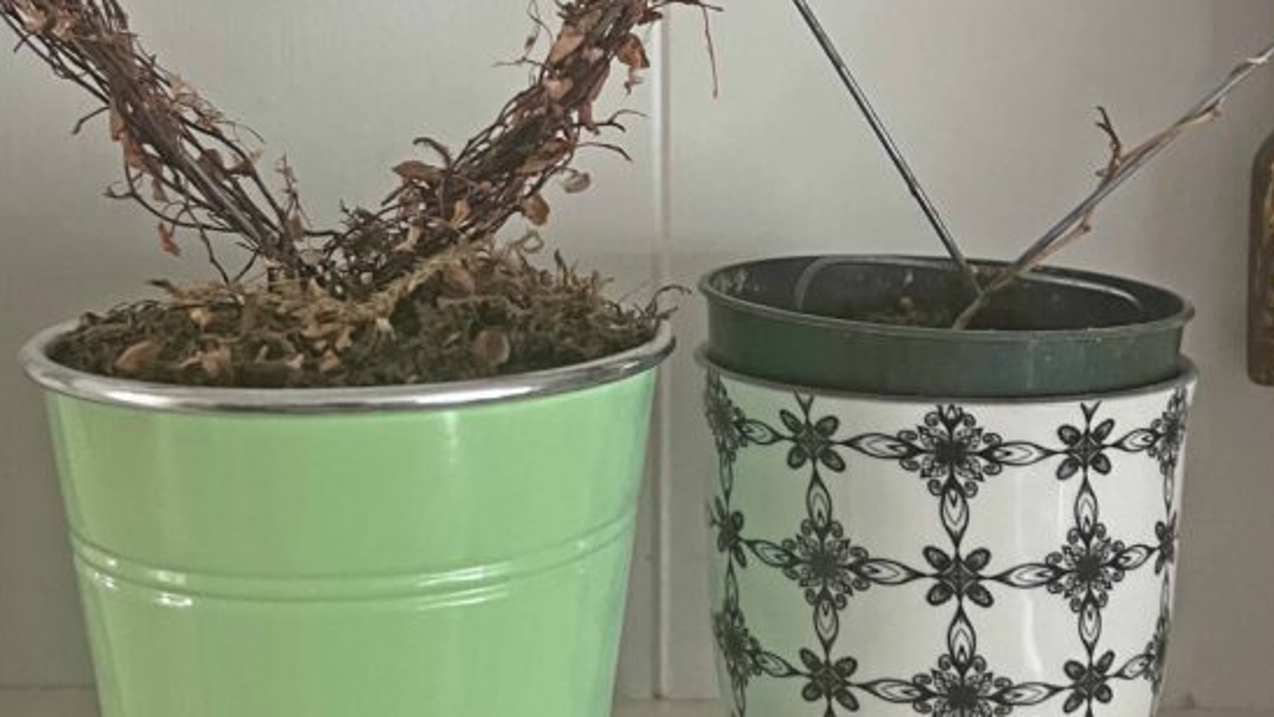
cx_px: 710
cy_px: 216
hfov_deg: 39.1
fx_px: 1791
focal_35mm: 53
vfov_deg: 22.5
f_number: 1.5
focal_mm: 5.7
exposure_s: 1/40
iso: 400
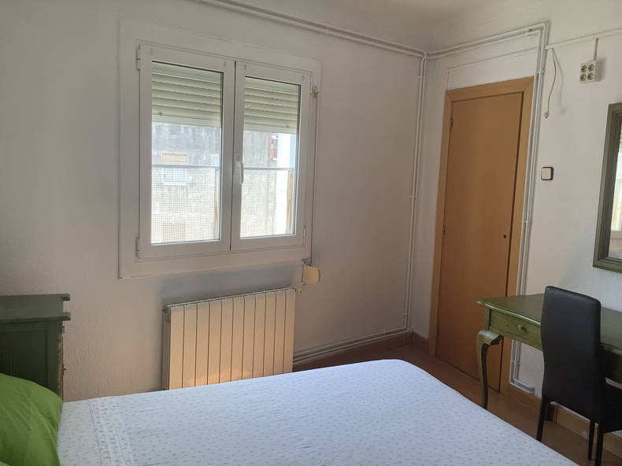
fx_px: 557
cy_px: 233
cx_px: 311
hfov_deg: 58.4
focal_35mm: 31
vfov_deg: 45.4
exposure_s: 1/120
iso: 50
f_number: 2.4
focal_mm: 3.3
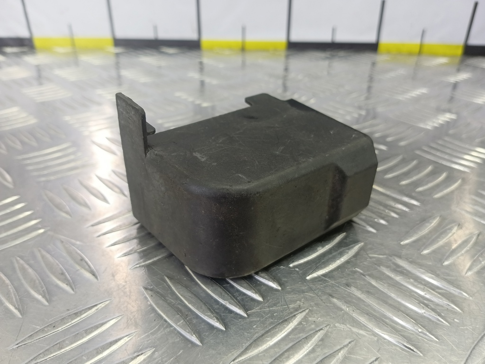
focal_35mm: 23
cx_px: 242
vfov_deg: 58.9
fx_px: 322
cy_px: 182
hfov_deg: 73.9
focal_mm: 4.11
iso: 181
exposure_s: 1/50
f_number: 1.6
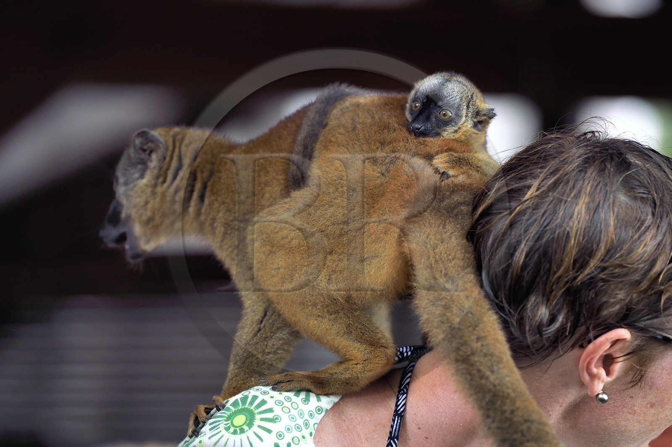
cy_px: 224
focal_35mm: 170
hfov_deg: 12.1
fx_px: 3172
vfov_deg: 8.1
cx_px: 336
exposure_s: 1/320
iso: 200
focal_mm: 170
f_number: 2.8
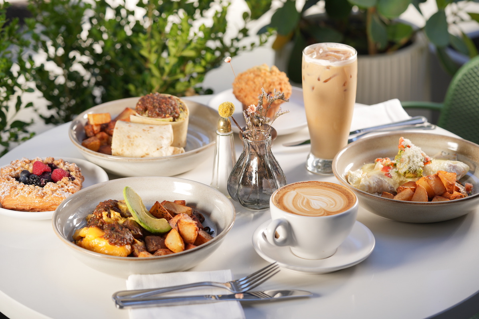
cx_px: 240
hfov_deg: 22.6
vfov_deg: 15.2
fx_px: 1197
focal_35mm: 90
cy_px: 160
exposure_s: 1/320
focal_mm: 90
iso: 160
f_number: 4.5
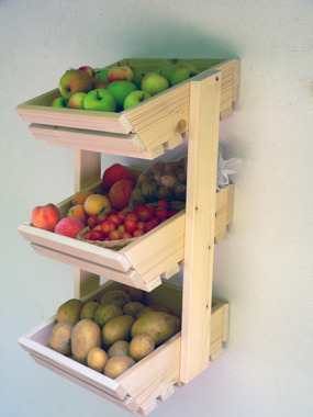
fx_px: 735
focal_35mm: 61
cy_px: 208
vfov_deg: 31.7
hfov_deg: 24.0
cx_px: 156
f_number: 2.8
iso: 80
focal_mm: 10.2
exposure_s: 1/80
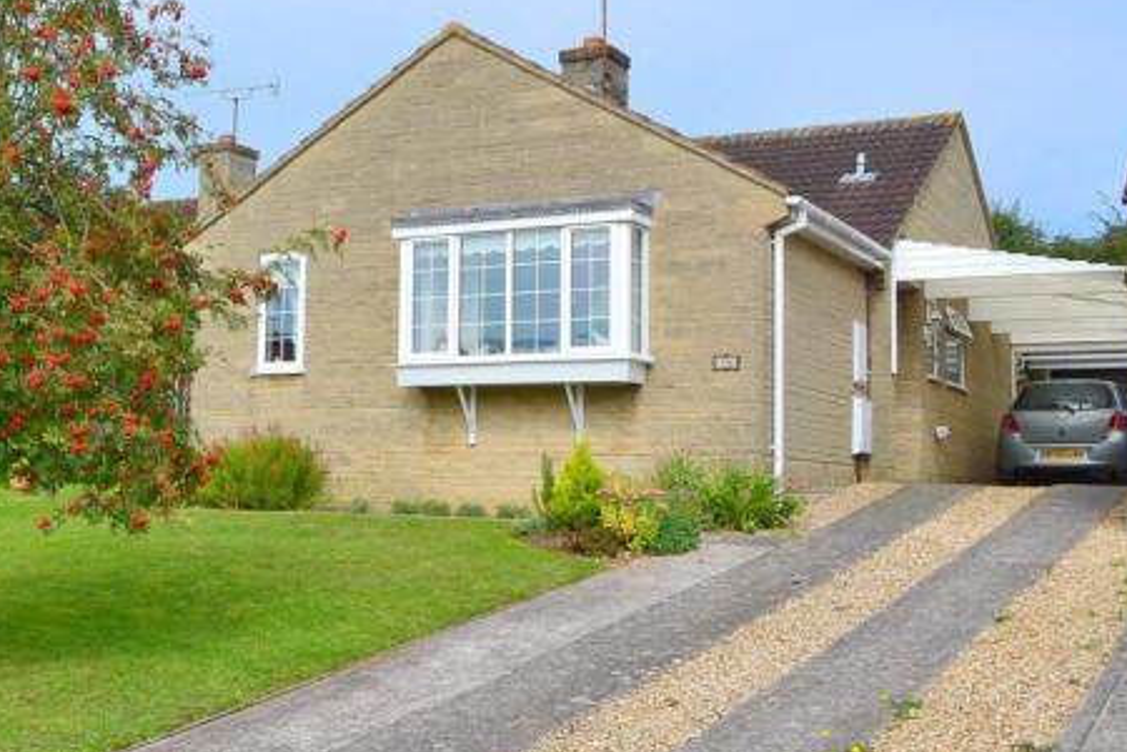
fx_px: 1503
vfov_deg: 28.0
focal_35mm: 48
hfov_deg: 40.3
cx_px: 329
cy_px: 315
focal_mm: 22
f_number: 11
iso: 360
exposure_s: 1/500
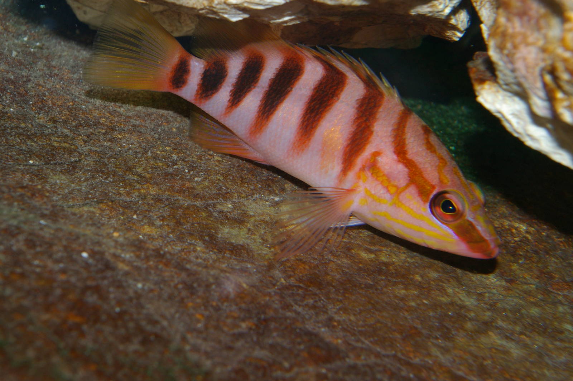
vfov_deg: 16.5
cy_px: 190
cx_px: 286
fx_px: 1312
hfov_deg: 24.6
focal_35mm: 82
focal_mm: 55
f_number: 16
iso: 400
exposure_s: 1/60
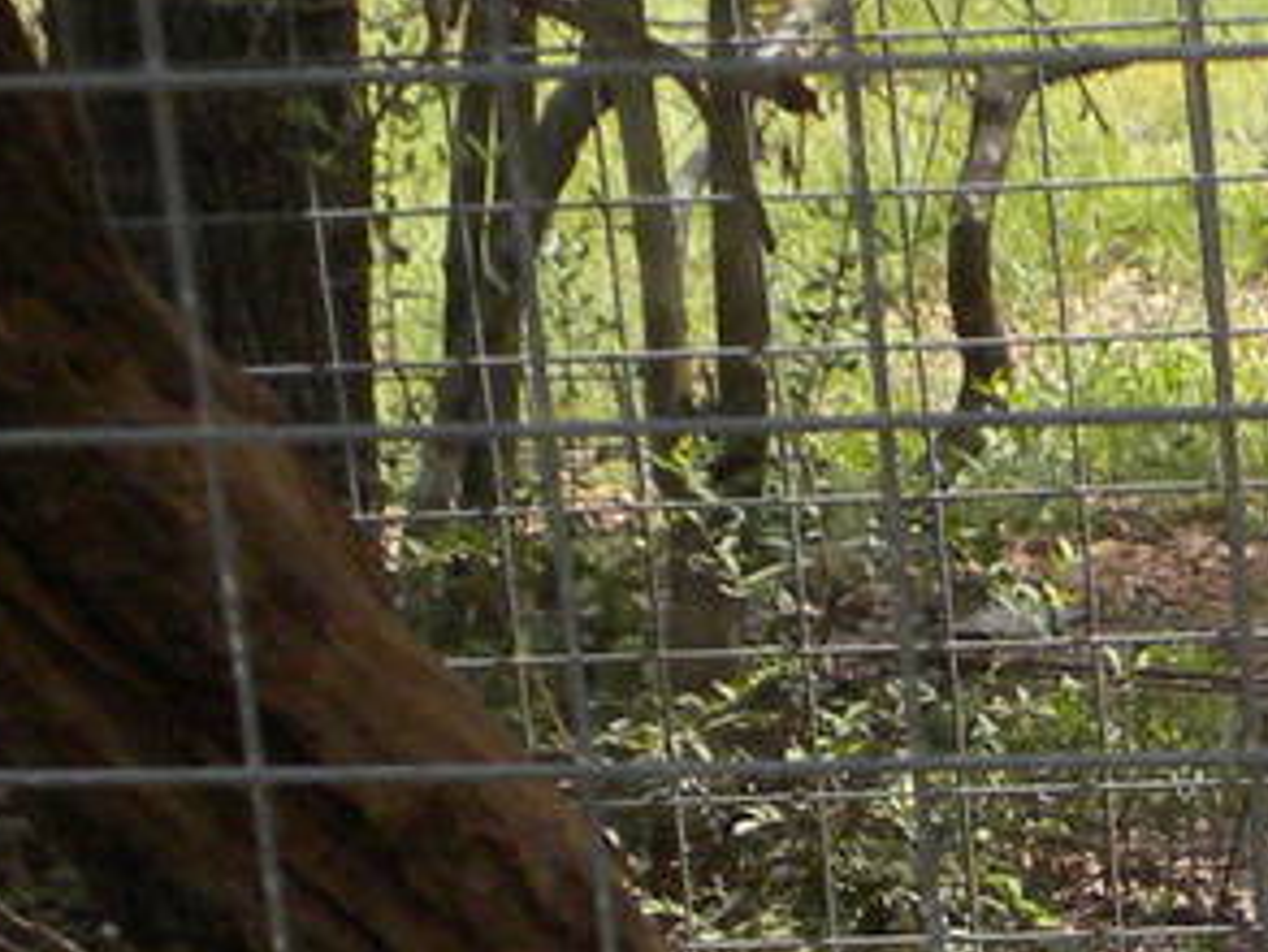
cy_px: 2099
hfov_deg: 9.6
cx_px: 1800
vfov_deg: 7.0
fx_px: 7402
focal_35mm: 202
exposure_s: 1/538
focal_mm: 6.6
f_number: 3.5
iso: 152
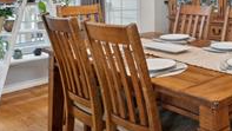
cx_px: 219
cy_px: -11
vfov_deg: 22.3
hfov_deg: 37.3
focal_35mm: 51
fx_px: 314
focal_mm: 15
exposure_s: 1/2.5
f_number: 11
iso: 800
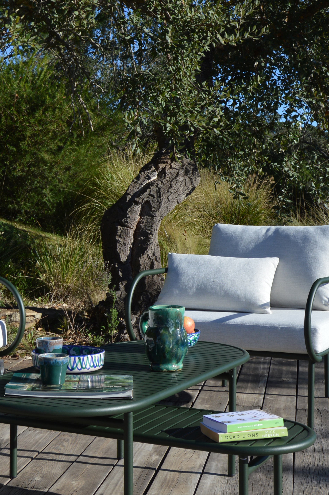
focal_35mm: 66
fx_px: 907
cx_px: 65
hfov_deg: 20.3
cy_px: 193
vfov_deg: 30.4
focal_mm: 21
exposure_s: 1/250
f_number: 8
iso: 100
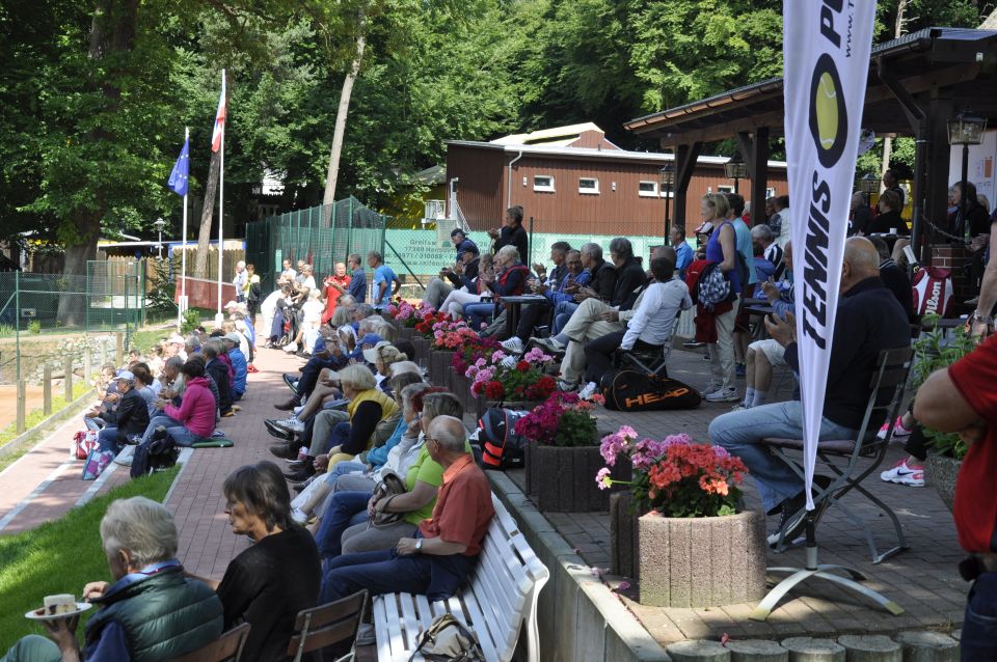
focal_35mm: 51
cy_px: 331
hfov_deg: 38.9
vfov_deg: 26.4
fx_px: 1411
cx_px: 498
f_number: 8
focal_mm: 34
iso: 200
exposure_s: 1/250
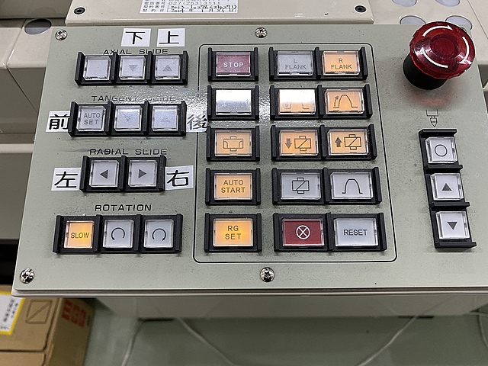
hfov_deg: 67.3
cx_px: 244
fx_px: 367
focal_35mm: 26
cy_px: 183
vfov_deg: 53.1
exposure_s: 1/100
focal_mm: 4.25
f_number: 1.8
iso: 80
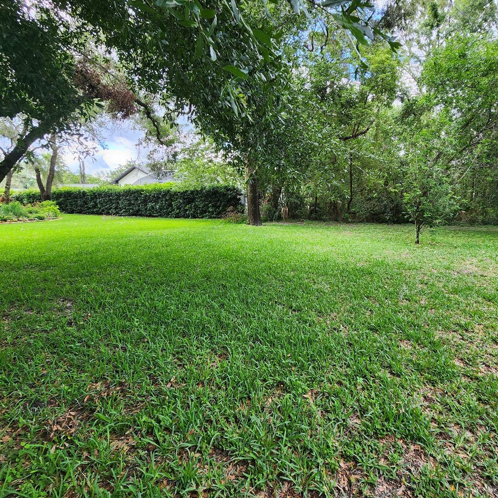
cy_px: 243
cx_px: 302
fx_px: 260
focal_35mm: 16
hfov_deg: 86.2
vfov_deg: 87.4
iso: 50
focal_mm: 2.2
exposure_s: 1/120
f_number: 2.2
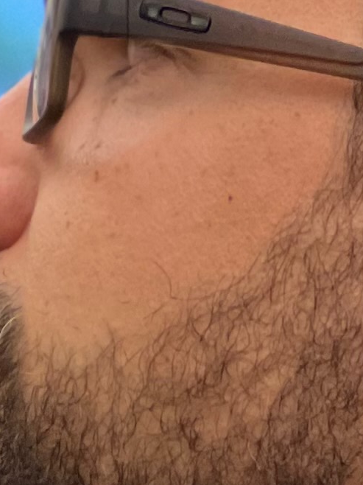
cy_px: 1025
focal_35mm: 472
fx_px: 6604
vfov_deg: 4.1
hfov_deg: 3.1
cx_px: -234
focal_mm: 9
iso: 250
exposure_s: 1/40
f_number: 2.8
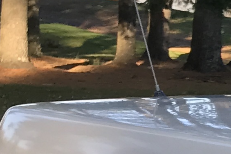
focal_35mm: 208
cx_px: 643
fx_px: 1334
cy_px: 150
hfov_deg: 8.6
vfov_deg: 6.6
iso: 20
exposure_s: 1/598
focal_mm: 3.99
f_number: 1.8
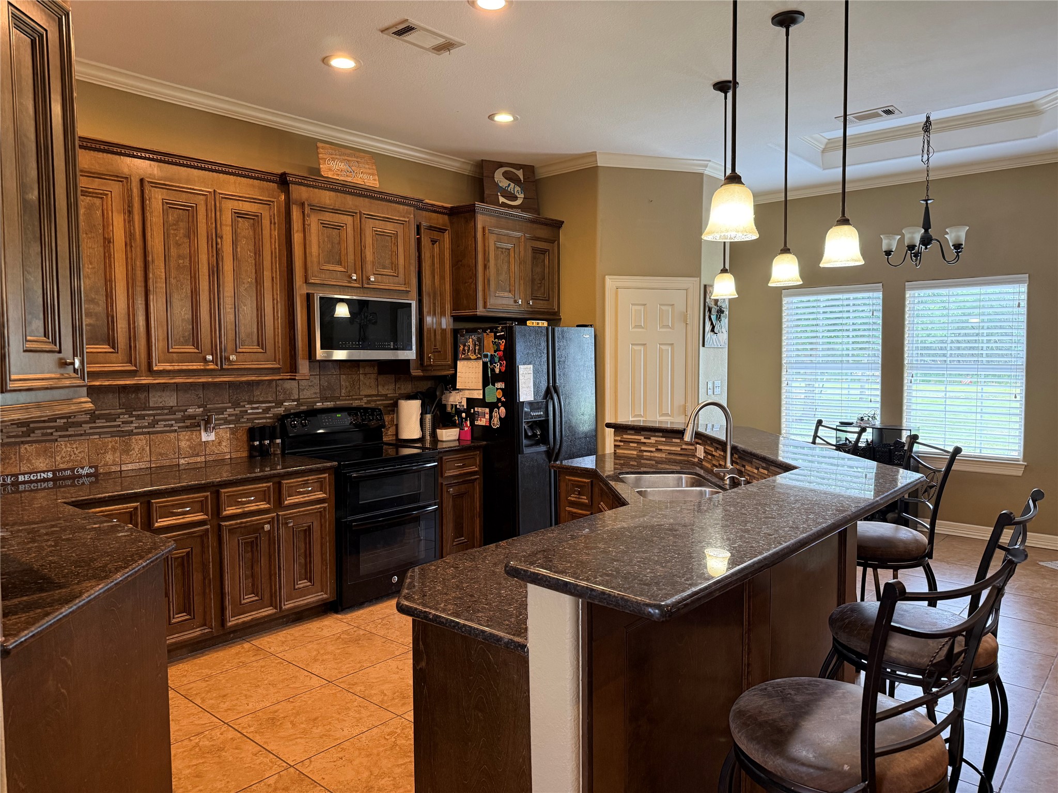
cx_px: 529
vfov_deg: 56.8
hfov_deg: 71.6
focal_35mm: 24
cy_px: 396
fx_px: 734
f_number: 1.78
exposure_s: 1/60
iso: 320
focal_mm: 6.76
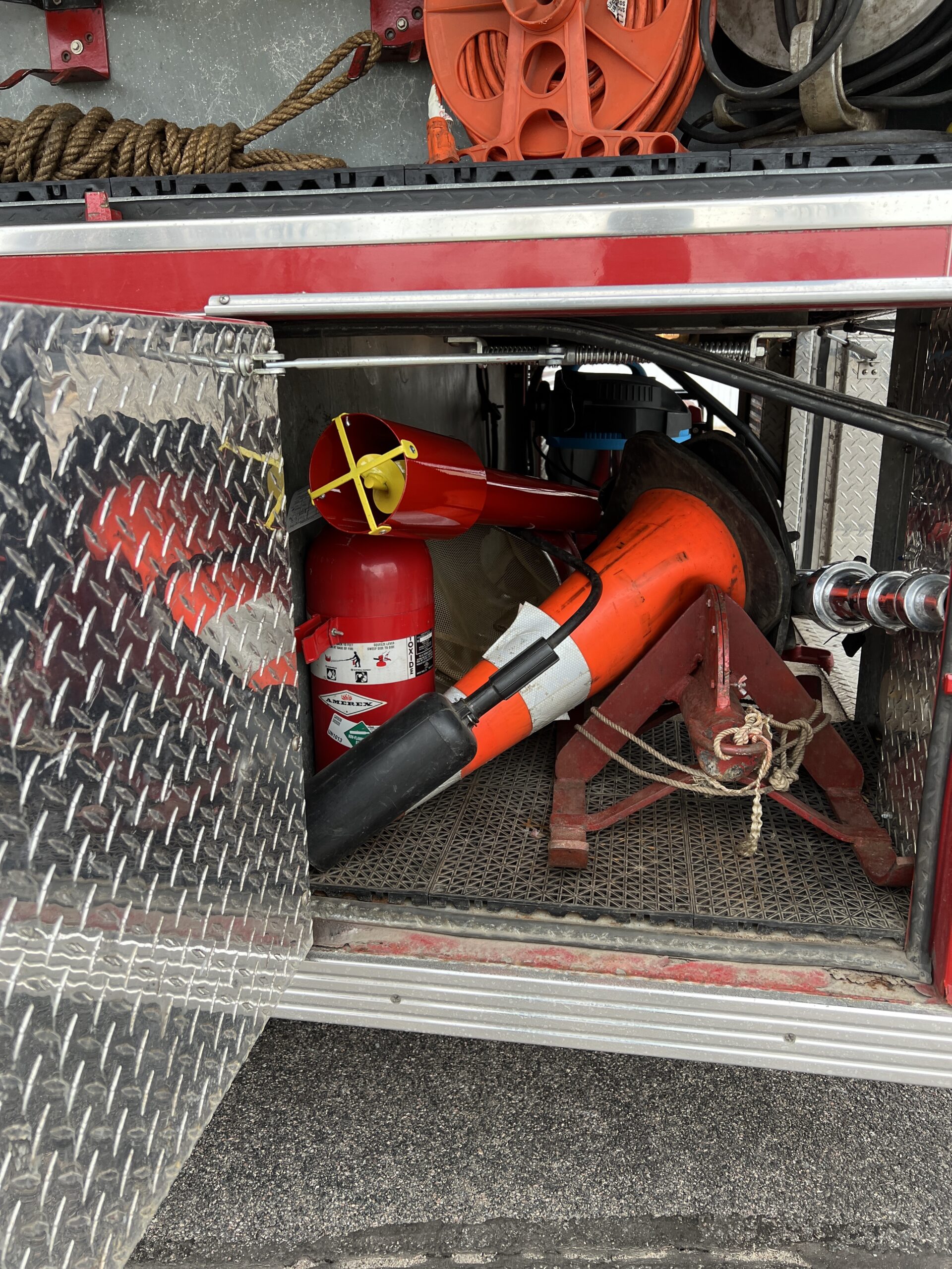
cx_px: 476
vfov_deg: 67.3
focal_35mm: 26
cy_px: 634
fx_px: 953
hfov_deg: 53.1
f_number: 1.5
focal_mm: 5.7
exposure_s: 1/121
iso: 64
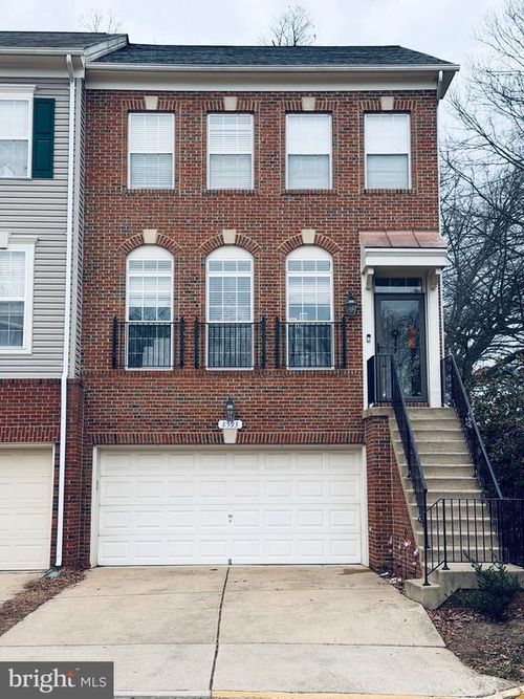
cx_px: 262
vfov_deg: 39.7
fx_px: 969
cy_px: 350
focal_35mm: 48
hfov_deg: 30.3
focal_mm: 6.76
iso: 64
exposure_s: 1/513
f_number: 1.78
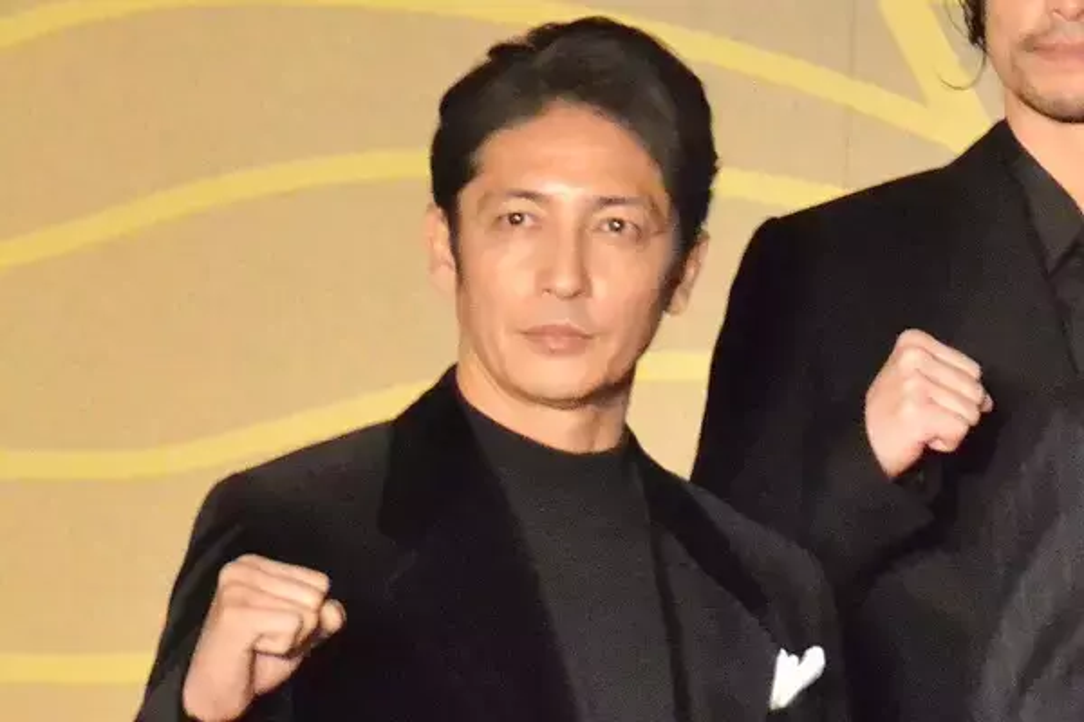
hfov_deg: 6.9
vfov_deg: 4.6
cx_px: 542
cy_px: 361
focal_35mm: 300
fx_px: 9033
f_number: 5.6
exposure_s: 1/125
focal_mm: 200
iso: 6400
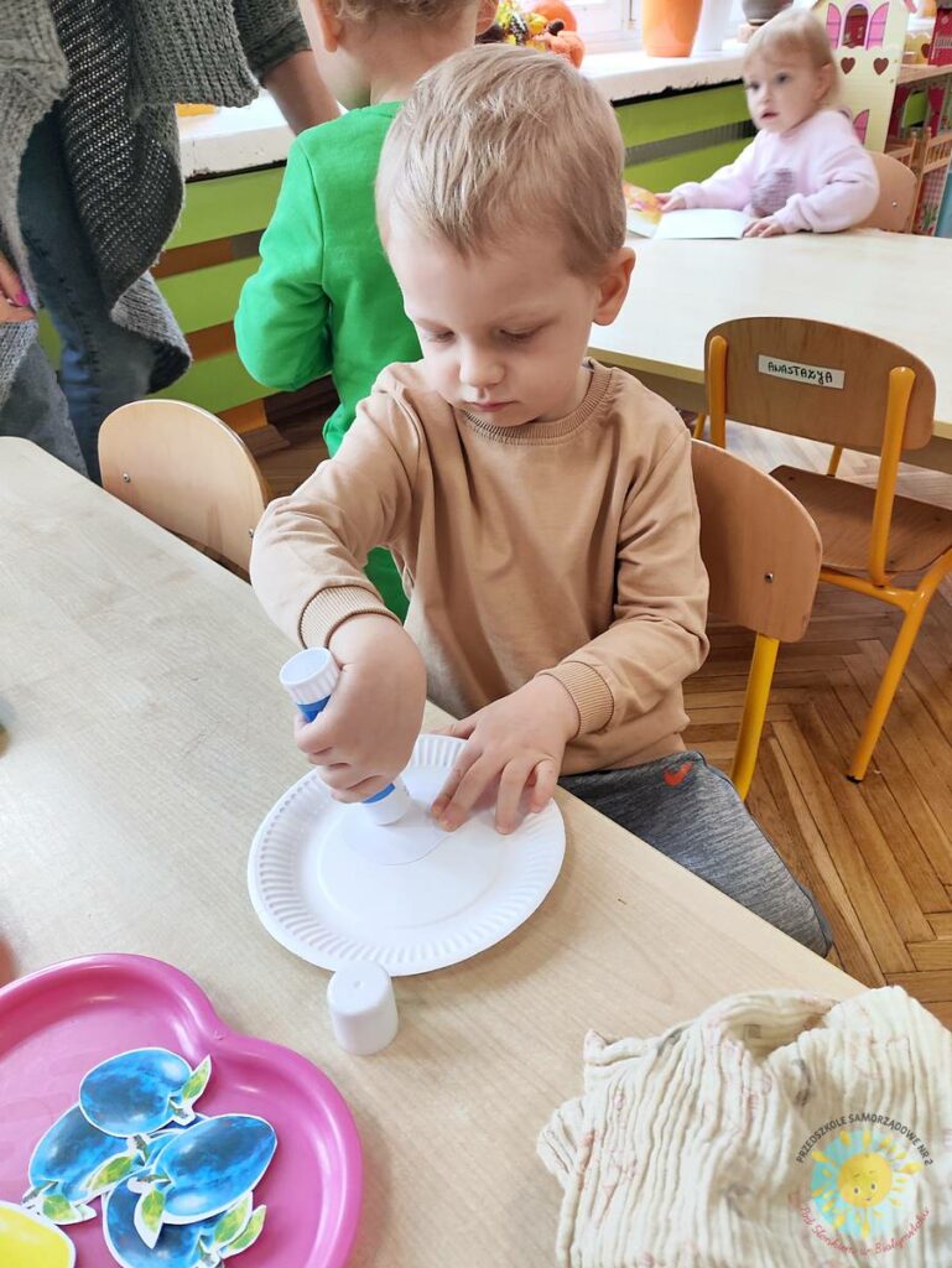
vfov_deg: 71.6
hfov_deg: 56.9
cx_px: 476
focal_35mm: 24
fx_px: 879
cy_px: 634
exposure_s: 1/50
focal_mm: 4.68
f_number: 1.8
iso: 97
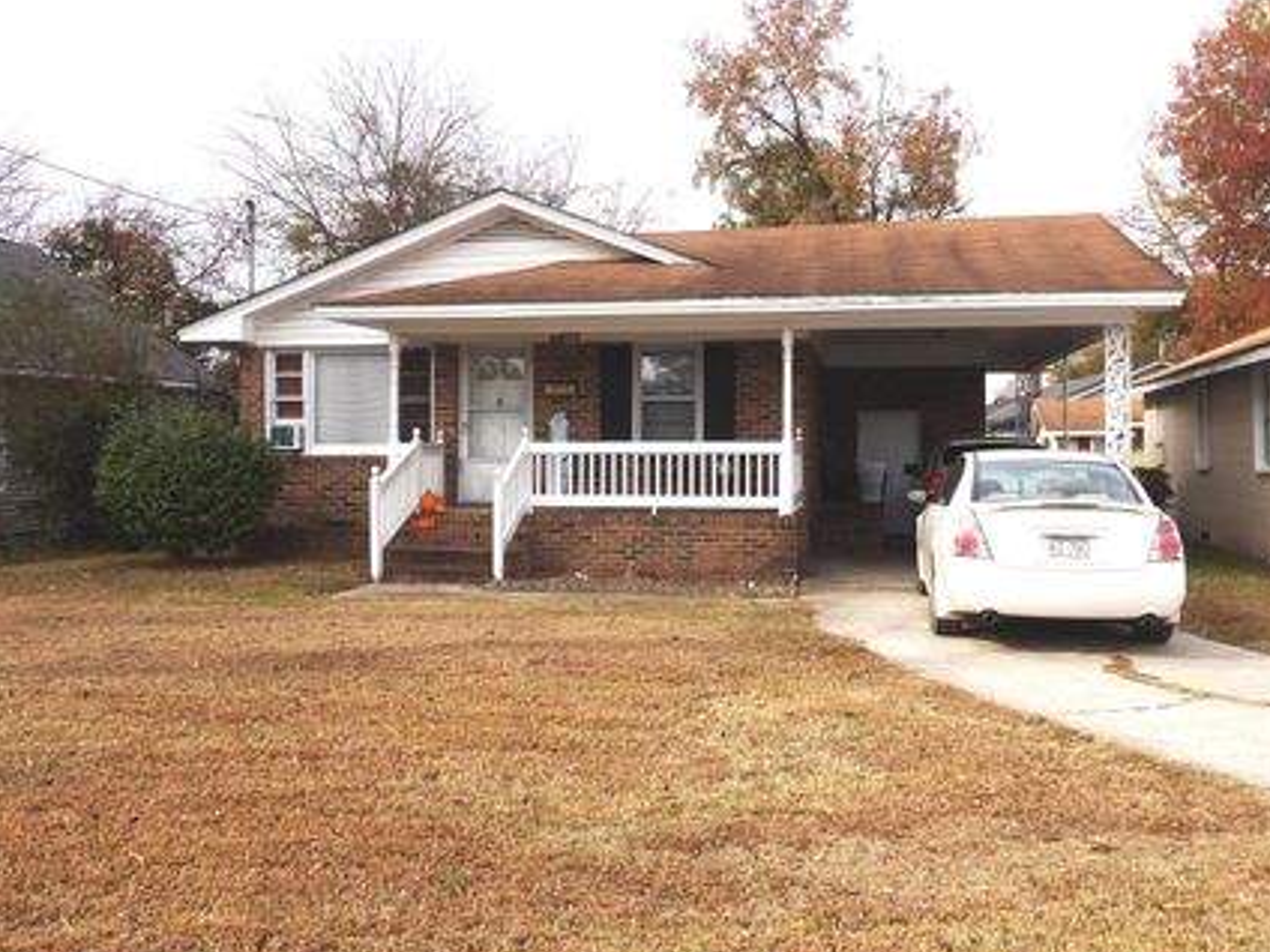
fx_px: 1211
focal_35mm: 33
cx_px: 644
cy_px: 457
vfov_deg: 42.9
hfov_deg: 55.4
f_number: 3.4
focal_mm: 5
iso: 100
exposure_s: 1/712
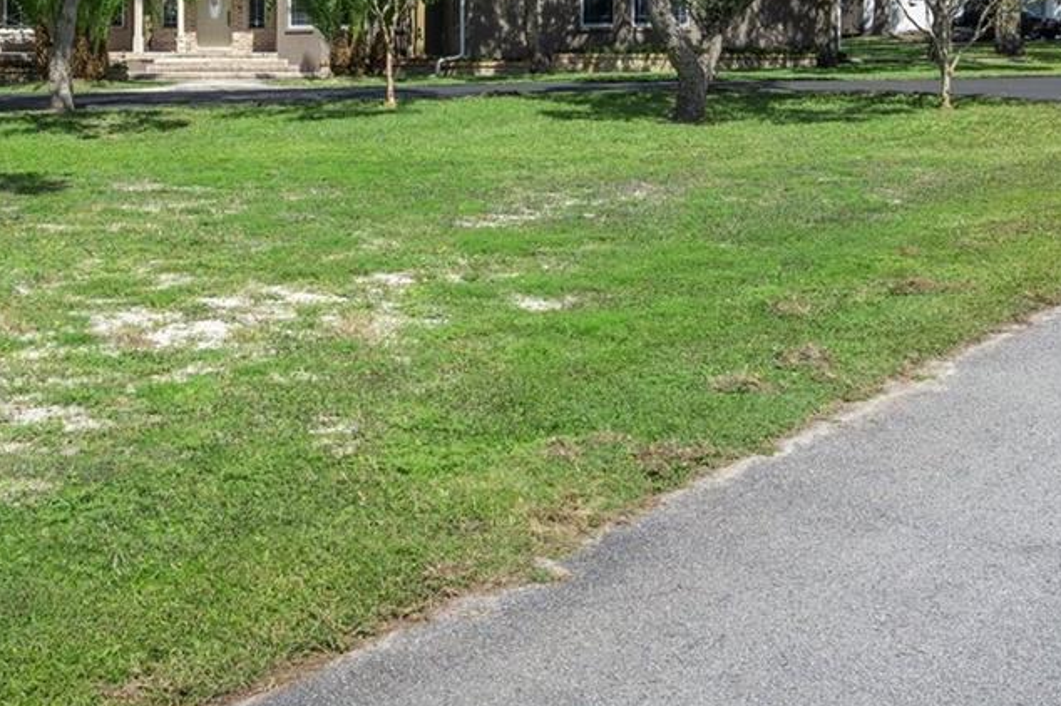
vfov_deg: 24.7
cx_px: 197
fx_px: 1561
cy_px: 62
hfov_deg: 36.2
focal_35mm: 53
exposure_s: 1/640
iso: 320
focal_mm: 21
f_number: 8
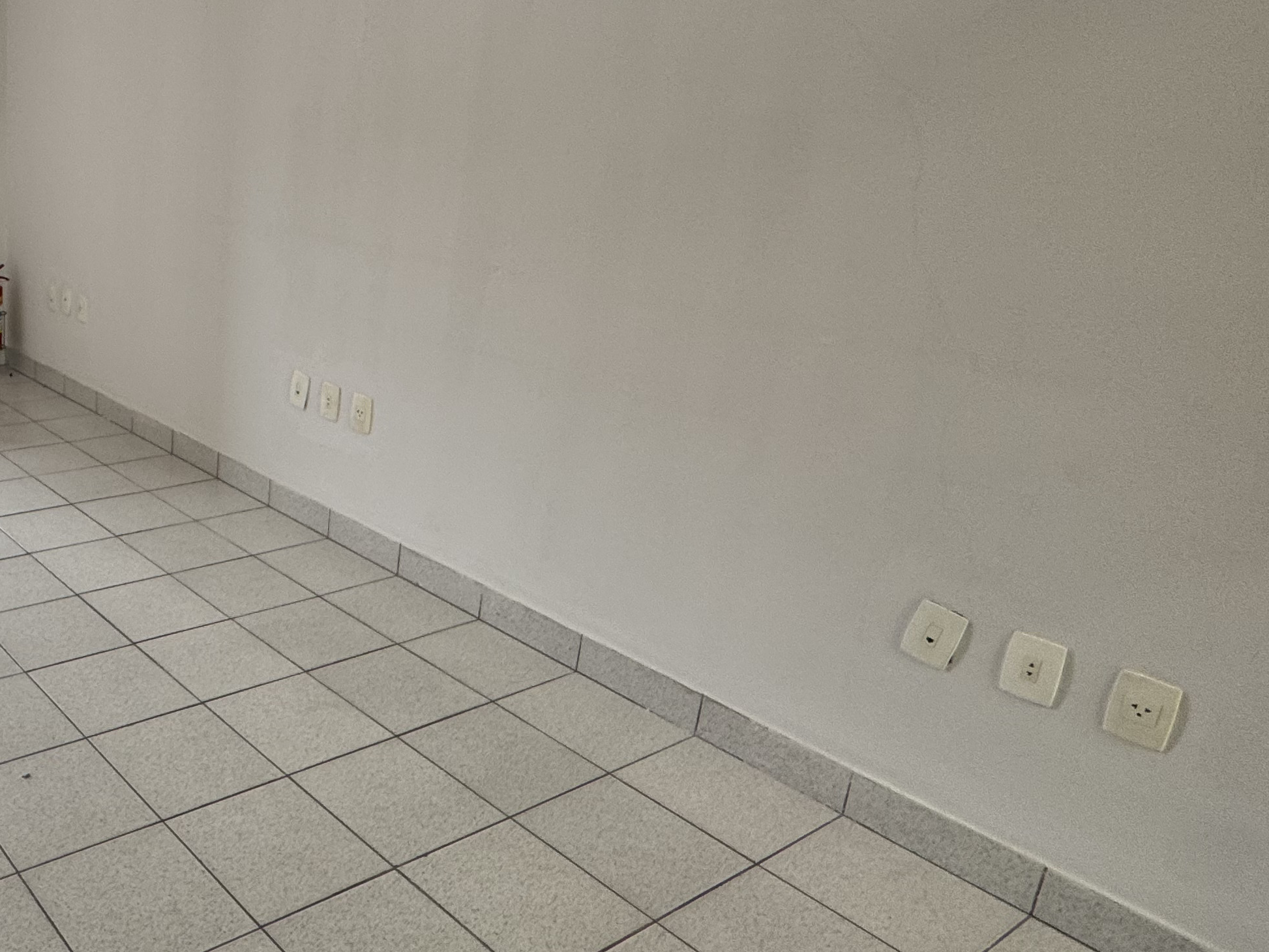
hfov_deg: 53.1
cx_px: 102
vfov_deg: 48.0
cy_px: 397
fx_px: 1063
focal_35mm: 29
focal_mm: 2.22
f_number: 2.2
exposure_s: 1/99
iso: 80
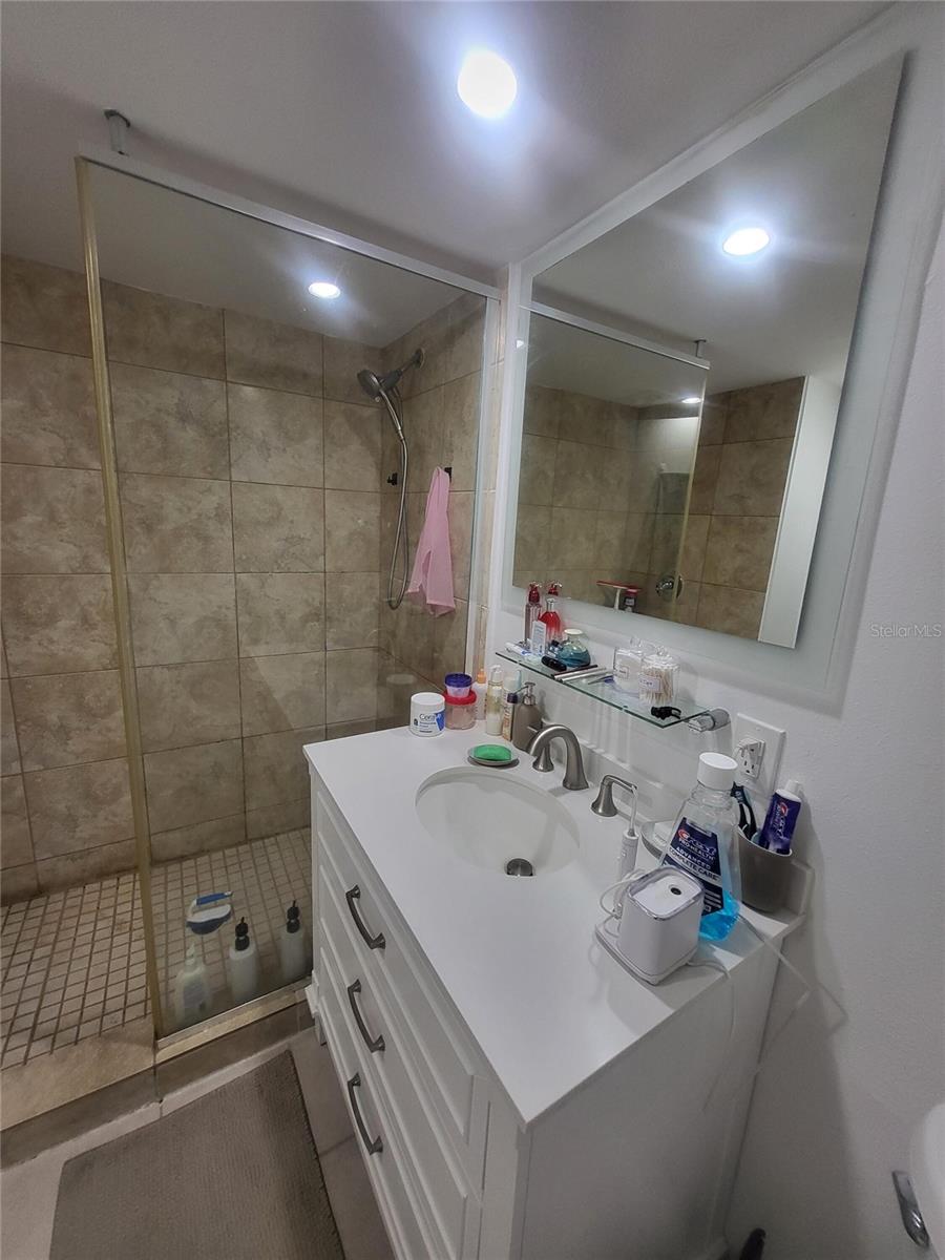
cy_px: 630
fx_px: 473
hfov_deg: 89.9
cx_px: 472
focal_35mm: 13
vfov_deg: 106.2
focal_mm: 1.74
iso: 160
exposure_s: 1/60
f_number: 2.2
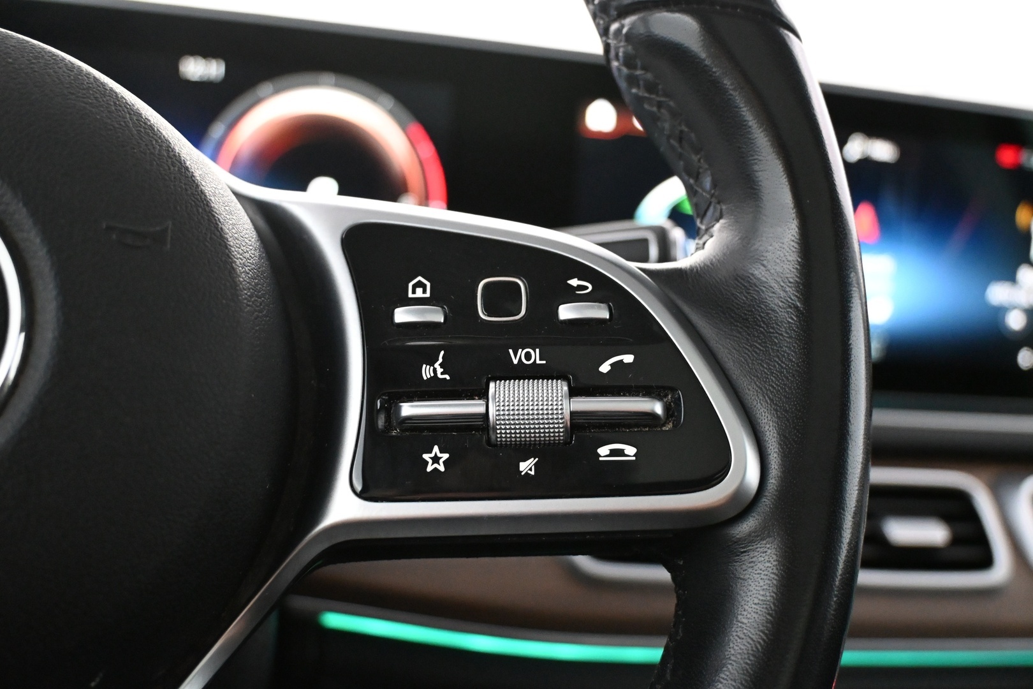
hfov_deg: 49.6
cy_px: 344
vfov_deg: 34.2
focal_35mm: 39
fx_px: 1119
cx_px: 516
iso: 5600
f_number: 4.5
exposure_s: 1/40
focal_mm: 26
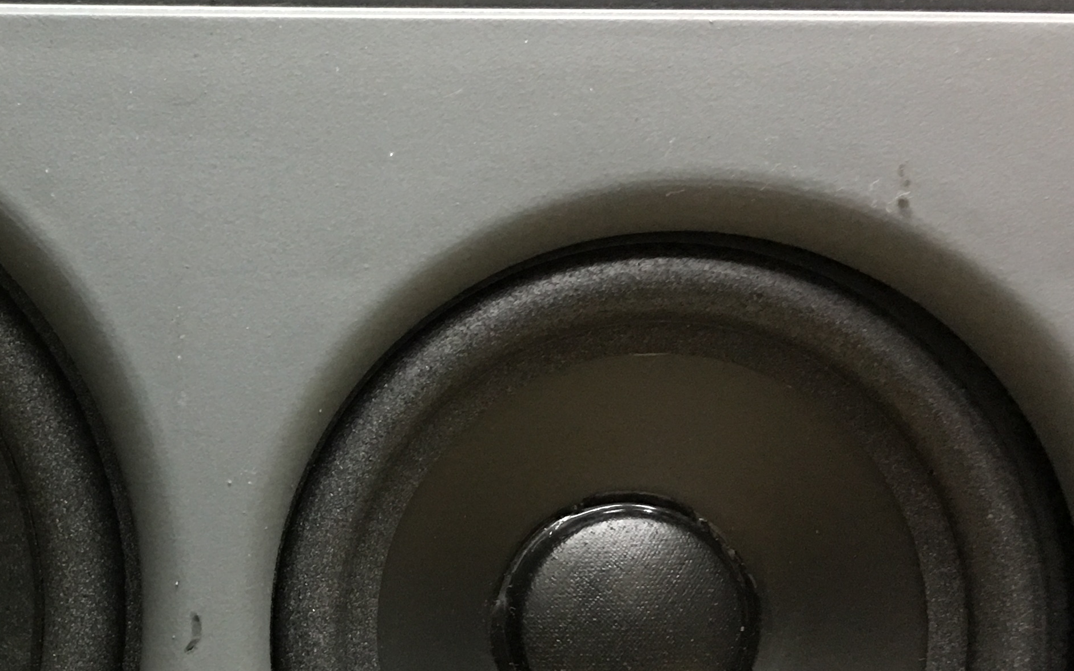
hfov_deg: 29.4
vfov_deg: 19.4
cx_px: 54
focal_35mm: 66
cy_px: 576
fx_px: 1932
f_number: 2.2
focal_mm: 4.15
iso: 125
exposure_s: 1/8
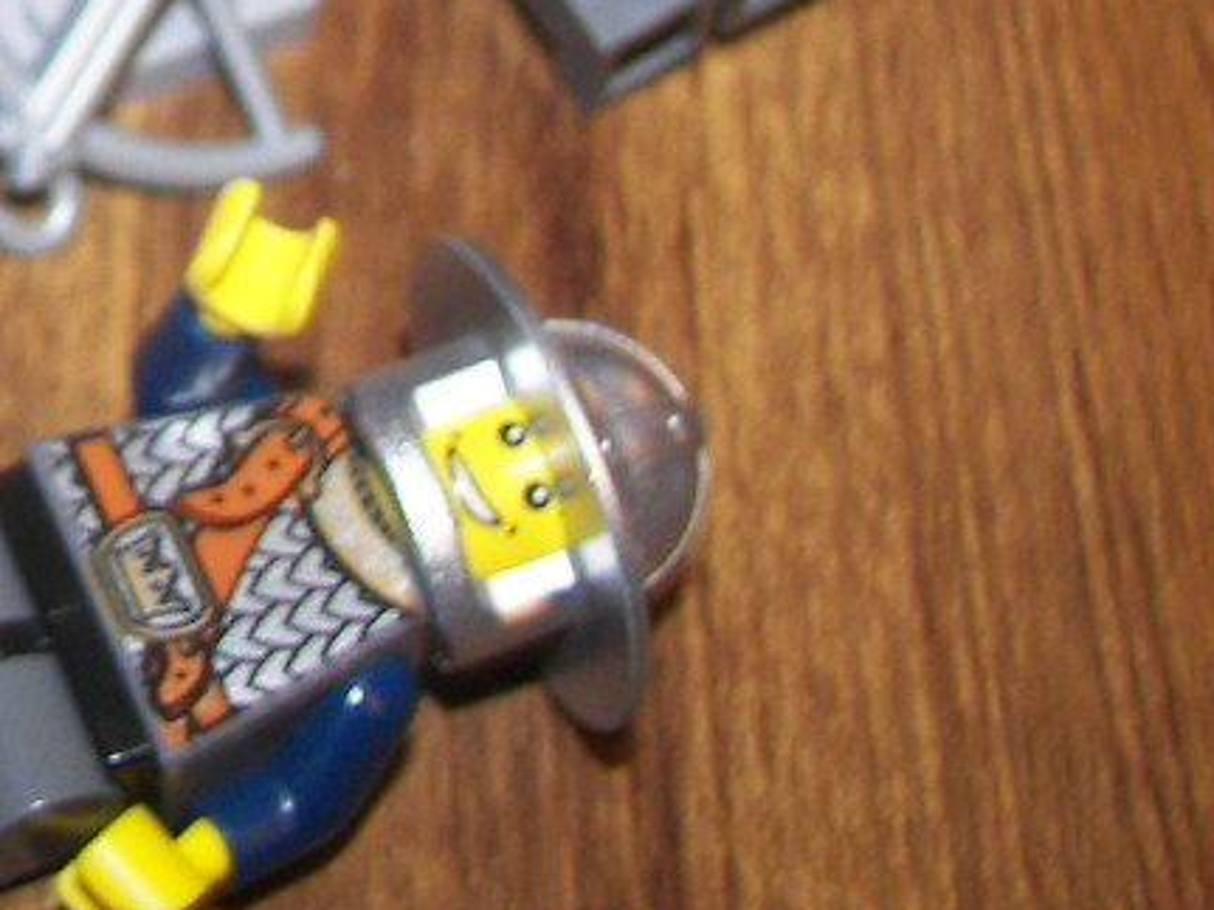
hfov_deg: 17.5
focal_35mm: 107
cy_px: -51
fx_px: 3751
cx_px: -270
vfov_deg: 13.6
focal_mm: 6
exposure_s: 1/30
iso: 100
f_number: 2.8
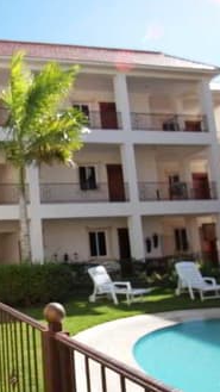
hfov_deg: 30.0
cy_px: 196
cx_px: -14
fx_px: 371
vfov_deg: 55.6
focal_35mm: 36
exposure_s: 1/640
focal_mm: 15
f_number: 5.3
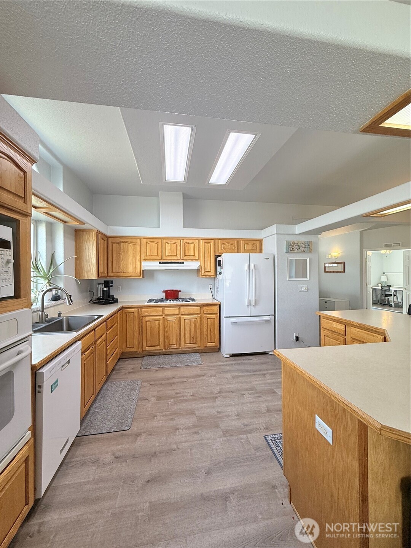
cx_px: 206
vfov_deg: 102.1
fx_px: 222
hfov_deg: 85.7
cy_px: 274
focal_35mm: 14
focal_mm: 2.22
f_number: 2.2
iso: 125
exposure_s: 1/120
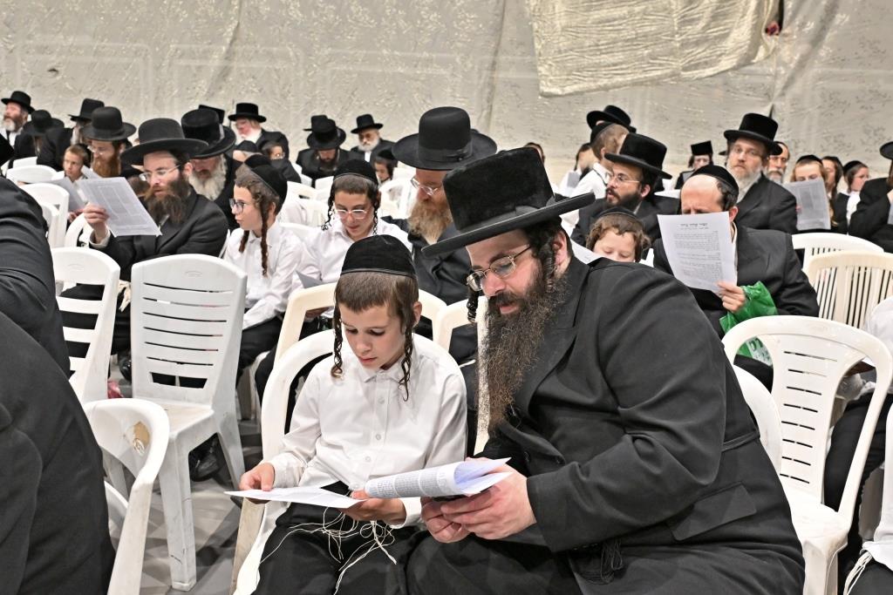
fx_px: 893
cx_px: 446
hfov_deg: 53.1
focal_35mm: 36
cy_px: 298
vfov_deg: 36.9
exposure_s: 1/160
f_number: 4
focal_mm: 24
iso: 1250
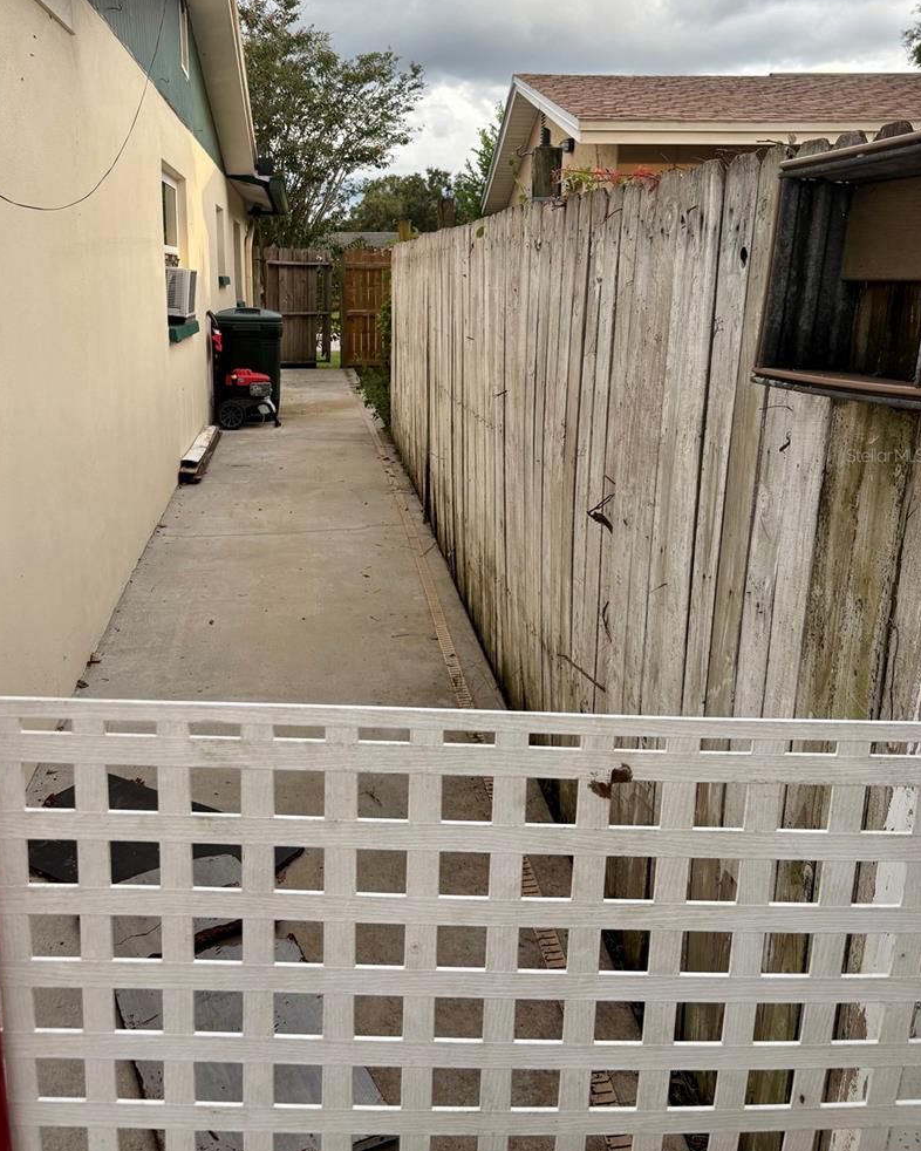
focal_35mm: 31
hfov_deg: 47.0
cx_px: 402
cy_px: 455
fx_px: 1056
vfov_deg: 56.7
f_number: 1.6
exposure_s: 1/278
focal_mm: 5.96
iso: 40
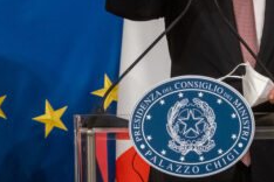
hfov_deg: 8.0
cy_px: -50
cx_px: 345
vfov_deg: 5.4
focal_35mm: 254
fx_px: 1933
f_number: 4.5
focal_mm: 66
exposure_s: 1/320
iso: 4000
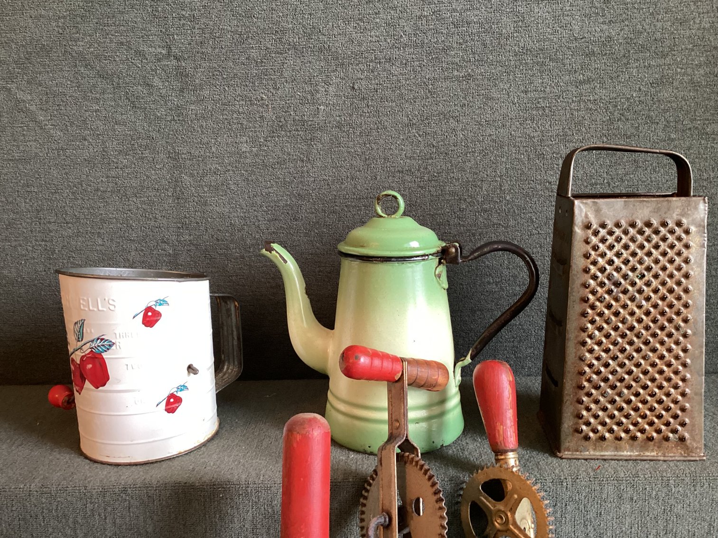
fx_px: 643
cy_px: 269
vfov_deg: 45.4
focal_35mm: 31
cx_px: 359
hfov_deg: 58.3
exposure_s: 1/33
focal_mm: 3.3
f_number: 2.4
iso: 320
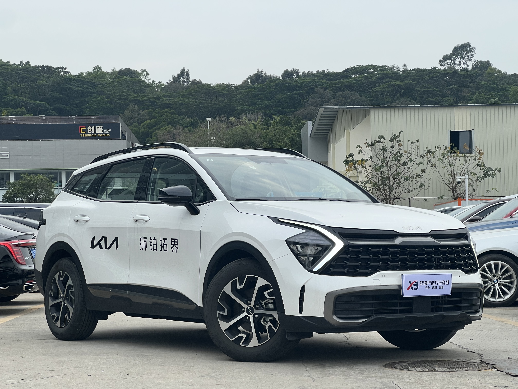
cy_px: 194
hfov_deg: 25.3
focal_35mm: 77
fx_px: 1152
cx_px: 259
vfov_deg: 19.1
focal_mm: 9
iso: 32
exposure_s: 1/156
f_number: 2.8
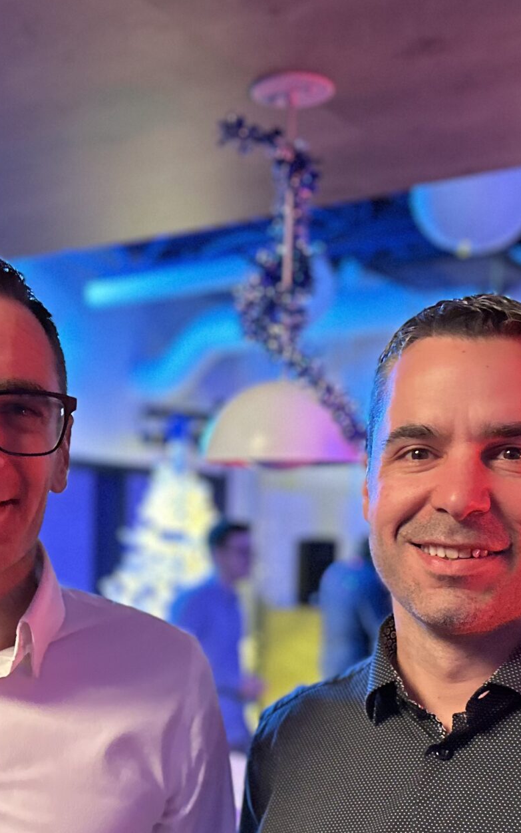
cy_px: 631
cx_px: 184
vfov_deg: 37.8
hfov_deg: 24.8
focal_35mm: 52
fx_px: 1181
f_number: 1.78
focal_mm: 6.86
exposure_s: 1/30
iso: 1250
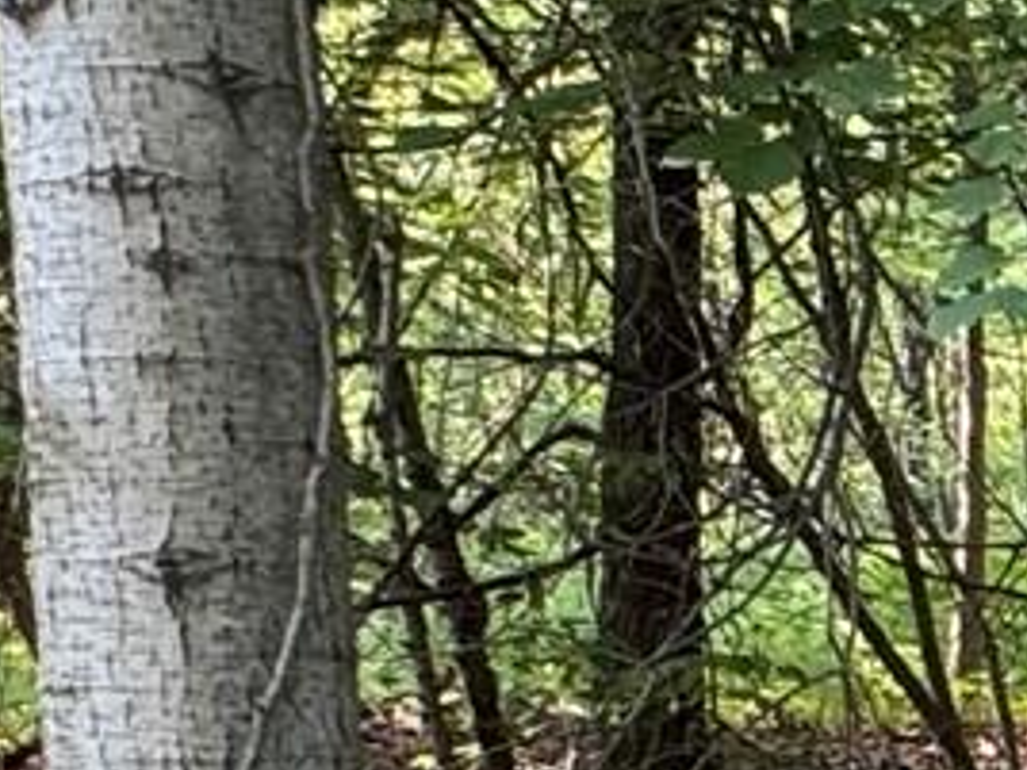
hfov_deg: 14.2
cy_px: 973
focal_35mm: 107
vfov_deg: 13.4
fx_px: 3175
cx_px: 2257
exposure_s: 1/99
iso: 250
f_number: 2.2
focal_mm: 2.22
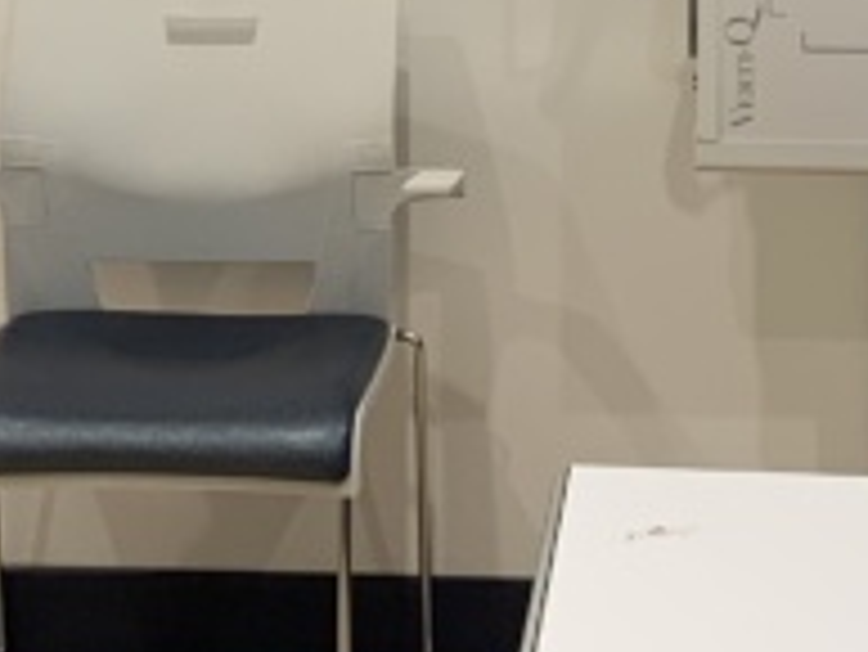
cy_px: -396
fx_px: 3463
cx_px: 558
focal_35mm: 138
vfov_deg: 10.3
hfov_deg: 14.3
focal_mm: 4.25
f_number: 1.8
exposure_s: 1/60
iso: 64
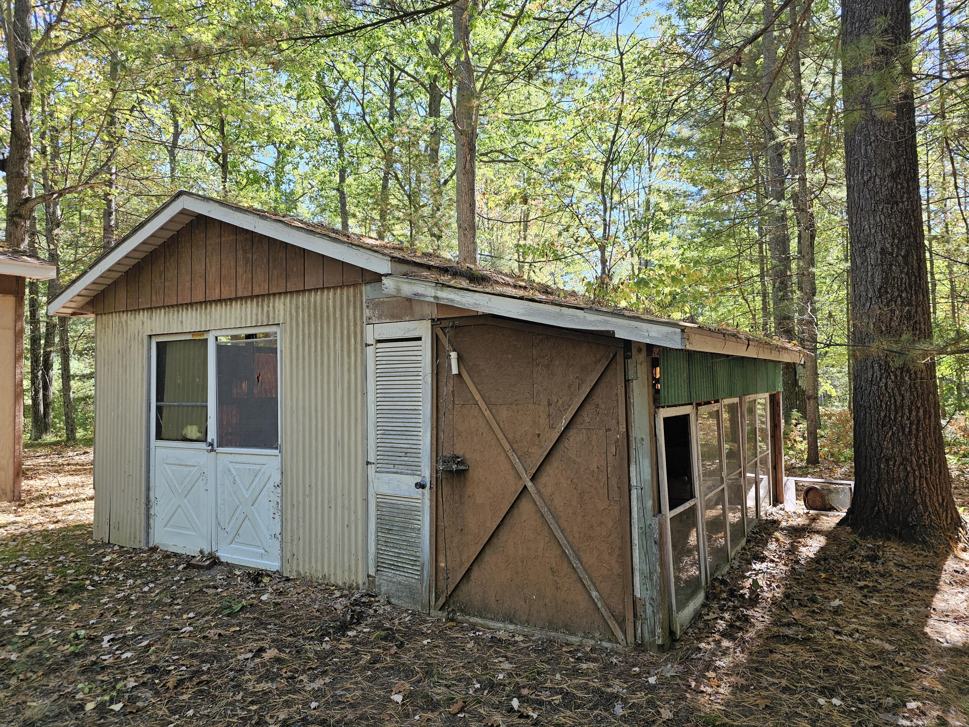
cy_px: 364
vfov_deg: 58.9
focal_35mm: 23
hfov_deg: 73.9
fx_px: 644
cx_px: 484
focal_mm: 6.3
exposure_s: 1/180
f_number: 1.7
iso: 50
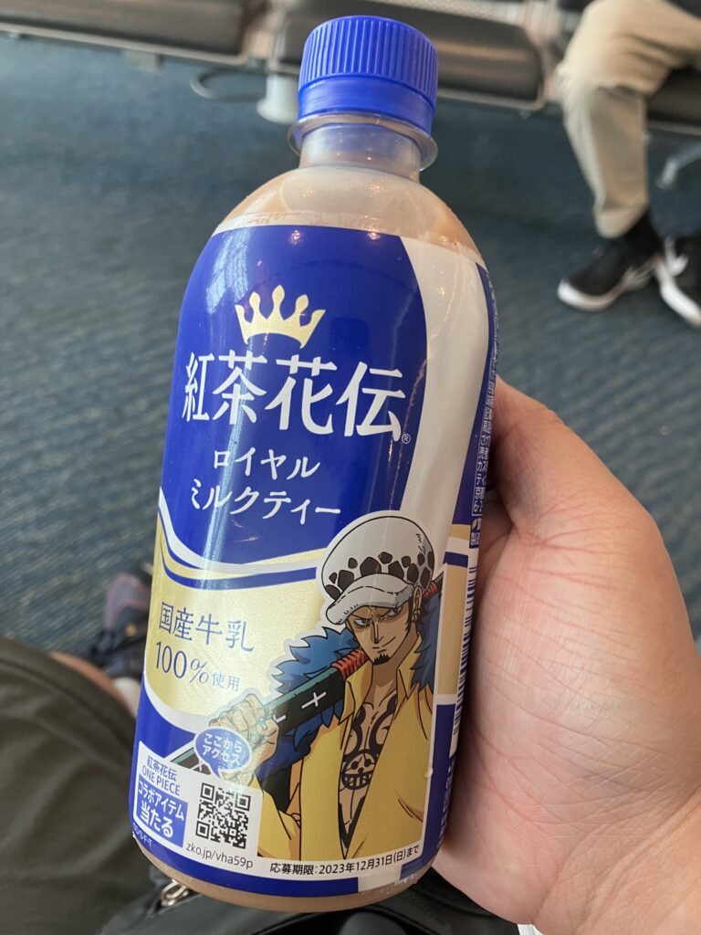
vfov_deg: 63.4
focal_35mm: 28
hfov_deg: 49.7
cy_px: 468
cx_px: 350
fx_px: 756
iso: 64
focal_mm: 3.99
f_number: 1.8
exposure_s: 1/50
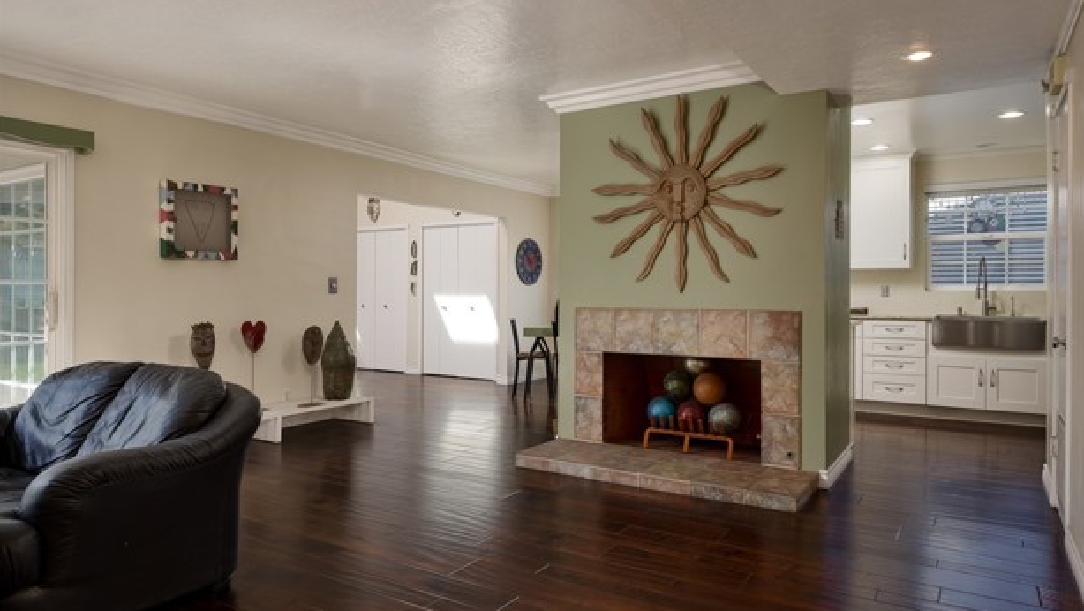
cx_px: 563
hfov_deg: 76.3
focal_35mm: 24
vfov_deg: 47.7
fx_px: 690
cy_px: 297
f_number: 16
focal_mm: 22
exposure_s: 1/60
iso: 400
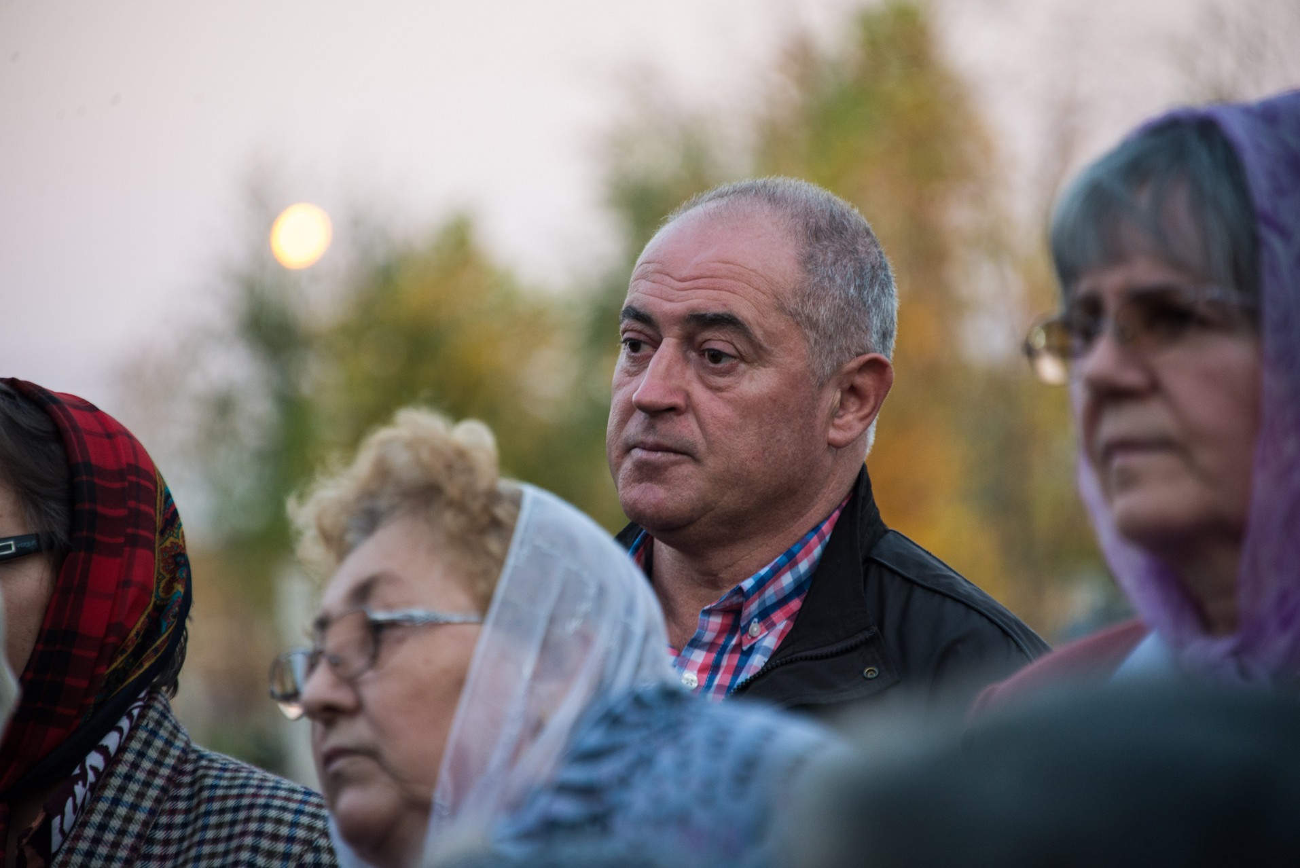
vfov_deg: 4.6
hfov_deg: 6.9
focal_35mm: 300
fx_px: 10838
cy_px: 434
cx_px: 650
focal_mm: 300
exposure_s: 1/60
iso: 1250
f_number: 5.6
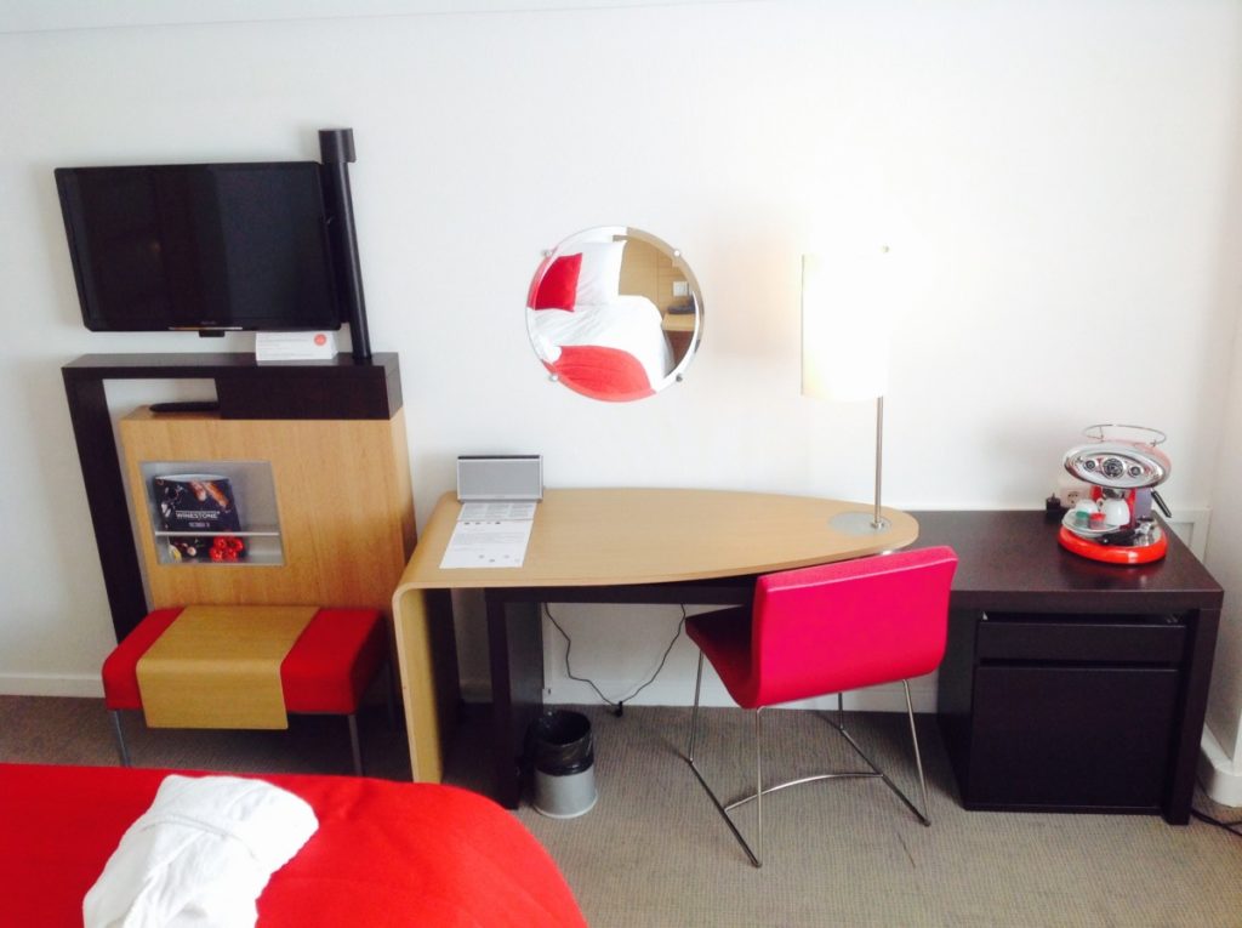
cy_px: 464
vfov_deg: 40.6
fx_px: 1254
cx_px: 621
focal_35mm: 35
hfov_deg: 52.7
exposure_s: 1/120
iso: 100
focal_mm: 4.28
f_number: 2.4
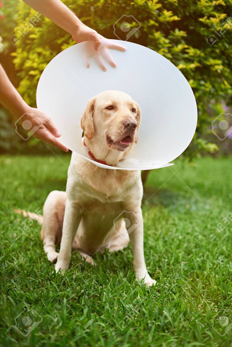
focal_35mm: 50
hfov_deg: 27.0
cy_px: 174
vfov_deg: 39.6
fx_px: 483
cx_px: 116
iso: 400
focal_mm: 50
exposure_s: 1/2500
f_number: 2
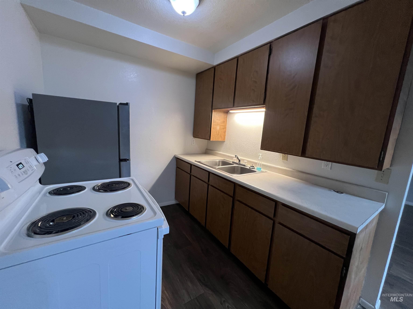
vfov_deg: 89.9
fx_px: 155
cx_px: 206
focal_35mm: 13
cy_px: 154
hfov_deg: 106.2
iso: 160
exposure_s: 1/60
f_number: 1.8
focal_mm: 1.57
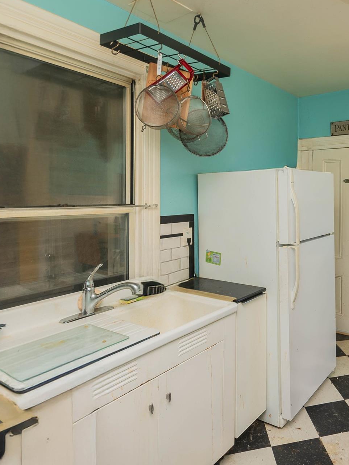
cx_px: 293
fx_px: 309
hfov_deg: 53.7
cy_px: 220
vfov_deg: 73.9
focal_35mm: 23
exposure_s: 1/60
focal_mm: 10
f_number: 4.5
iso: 200
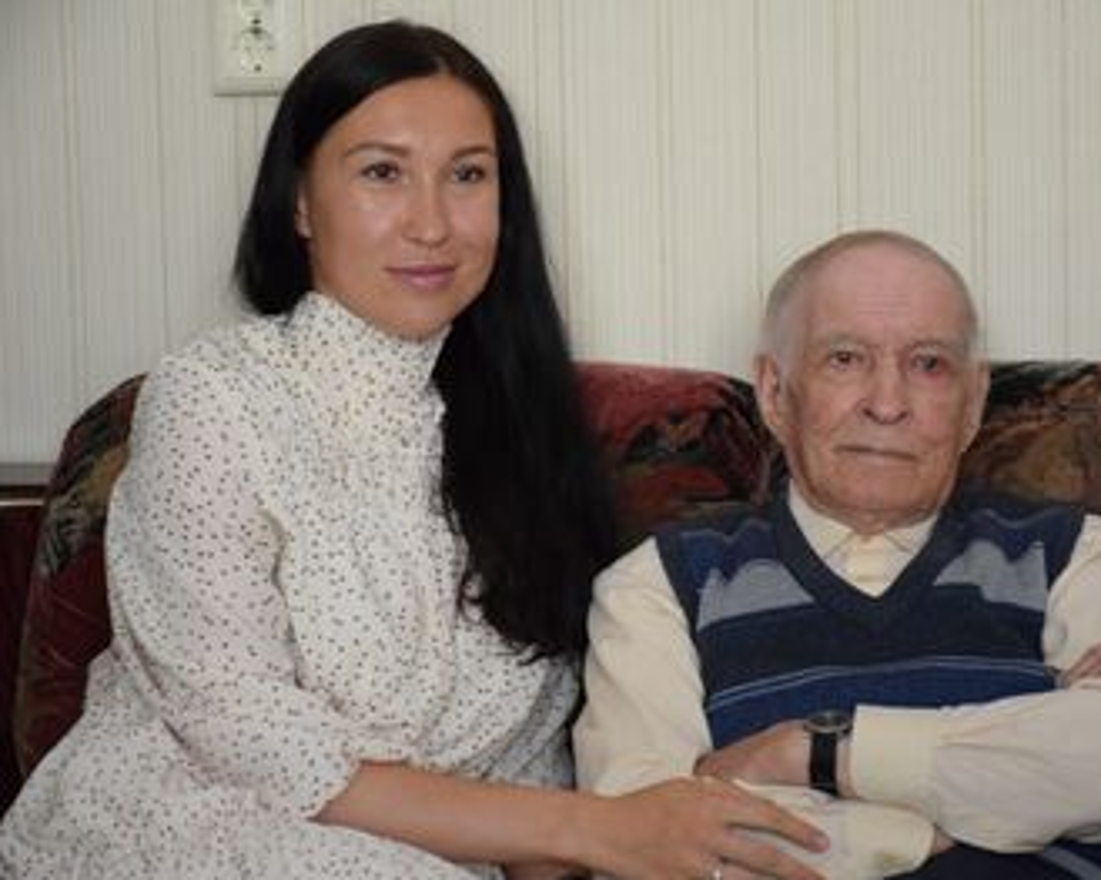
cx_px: 643
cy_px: 443
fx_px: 3909
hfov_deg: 16.0
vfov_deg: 12.8
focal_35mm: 120
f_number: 5
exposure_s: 1/50
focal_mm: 70
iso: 3200
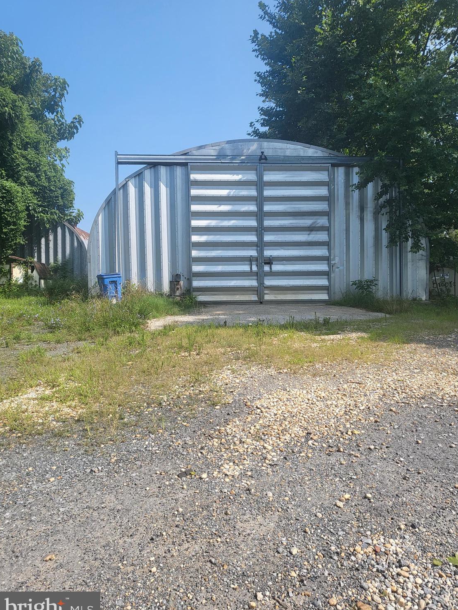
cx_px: 235
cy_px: 309
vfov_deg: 65.3
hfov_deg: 51.3
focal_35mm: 27
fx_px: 476
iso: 50
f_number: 1.8
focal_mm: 4.25
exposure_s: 1/1894
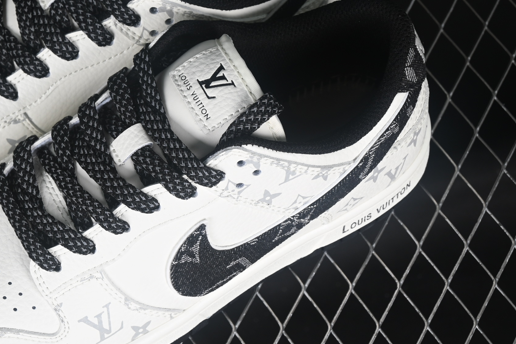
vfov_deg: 11.1
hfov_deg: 16.4
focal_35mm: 124
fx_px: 1777
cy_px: 141
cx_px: 110
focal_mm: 50
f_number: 7.1
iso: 160
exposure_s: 1/80
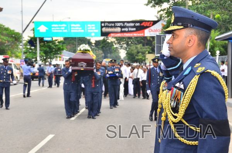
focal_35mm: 54
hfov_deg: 37.0
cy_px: 76
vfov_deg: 24.9
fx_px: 347
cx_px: 116
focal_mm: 36
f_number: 7.1
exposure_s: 1/160
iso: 250
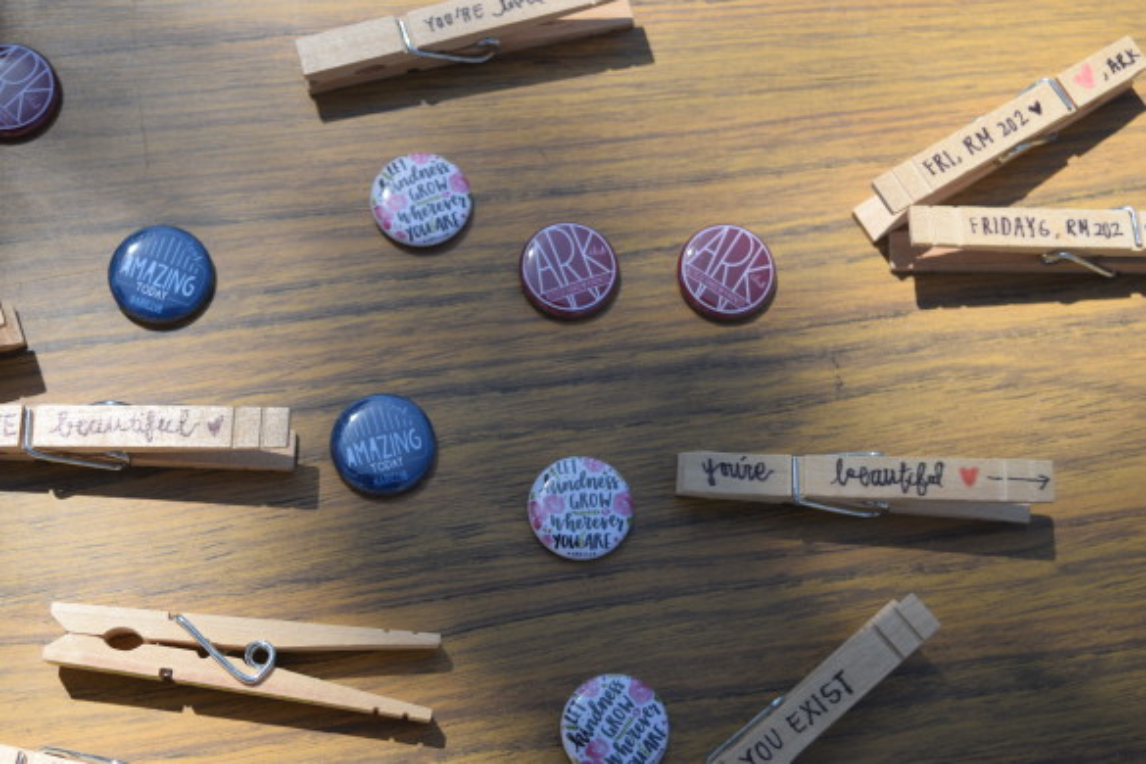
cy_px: 382
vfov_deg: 23.8
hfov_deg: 35.1
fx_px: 1814
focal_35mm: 57
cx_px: 573
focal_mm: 38
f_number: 5.6
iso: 200
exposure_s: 1/1600
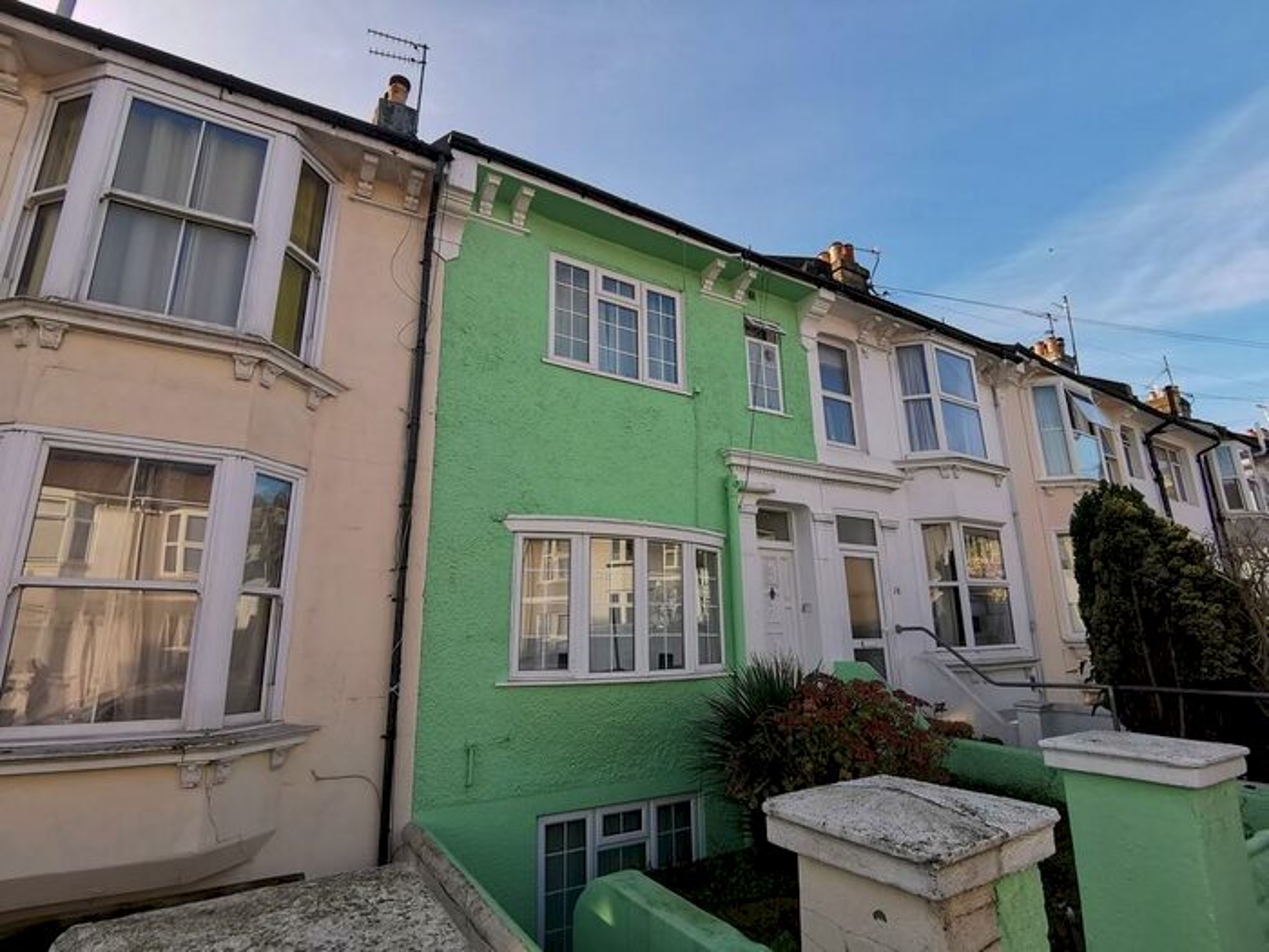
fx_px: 623
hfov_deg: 91.0
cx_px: 634
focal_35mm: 17
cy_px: 476
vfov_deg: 74.7
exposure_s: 1/418
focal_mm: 2.26
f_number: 2.2
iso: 50
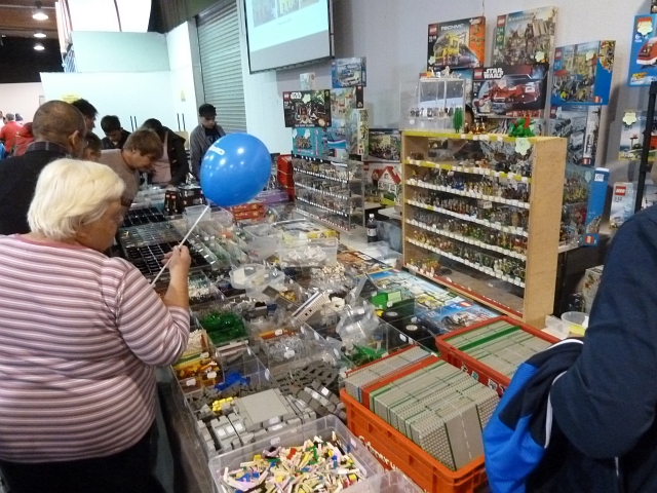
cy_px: 246
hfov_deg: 69.4
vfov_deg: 54.9
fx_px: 474
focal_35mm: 25
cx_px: 328
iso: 800
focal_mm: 4.1
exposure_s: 1/30
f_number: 3.3
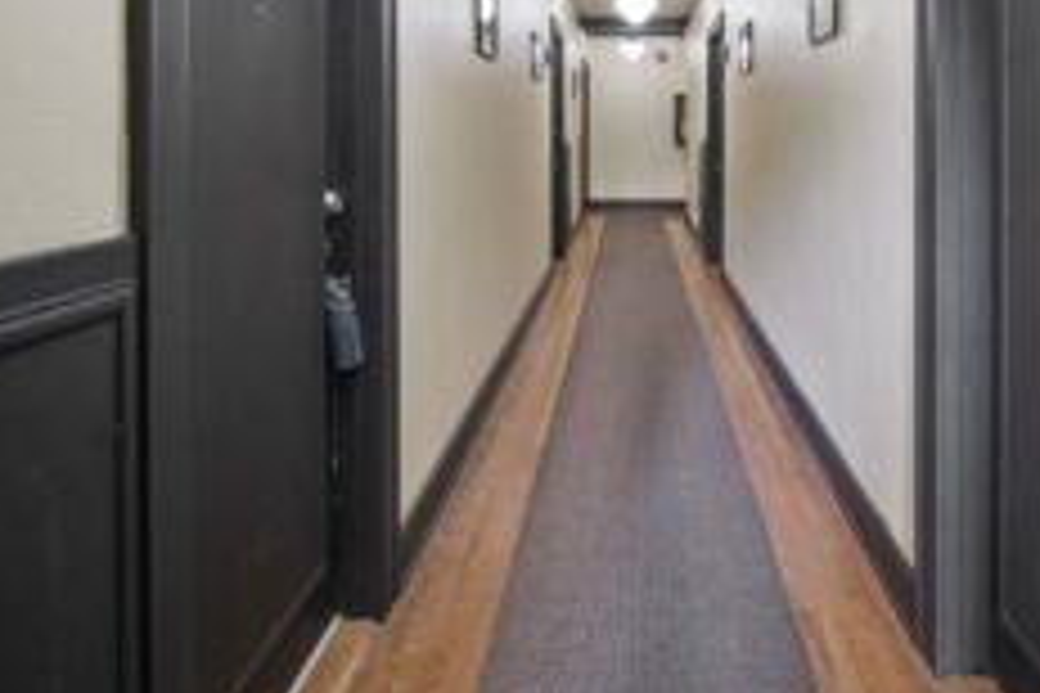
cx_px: 644
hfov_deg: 68.4
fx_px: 751
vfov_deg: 46.5
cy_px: 124
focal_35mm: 26
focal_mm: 10
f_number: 9
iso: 6400
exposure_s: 1/20
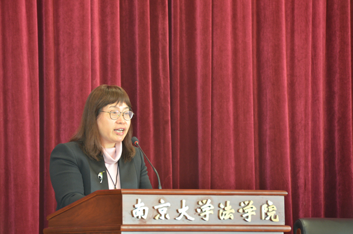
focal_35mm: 300
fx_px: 2935
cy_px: 117
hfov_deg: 6.9
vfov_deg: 4.6
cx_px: 176
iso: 640
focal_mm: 200
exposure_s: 1/20
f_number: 5.6
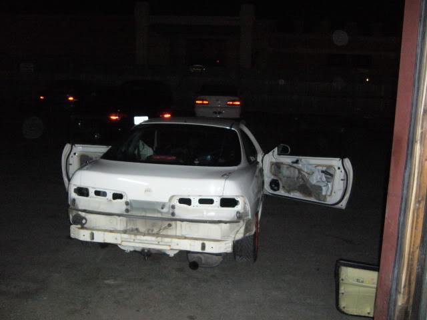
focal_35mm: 35
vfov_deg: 40.7
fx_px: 432
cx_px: 214
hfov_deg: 52.6
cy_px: 160
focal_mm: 5.8
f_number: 2.8
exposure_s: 1/30
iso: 400
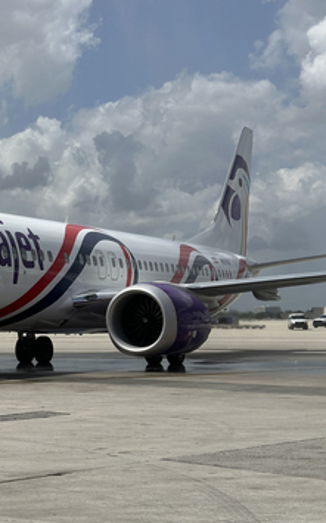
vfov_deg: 29.8
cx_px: -27
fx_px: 982
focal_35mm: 69
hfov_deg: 18.2
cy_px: 263
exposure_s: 1/10870
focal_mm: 6.86
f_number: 1.78
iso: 64
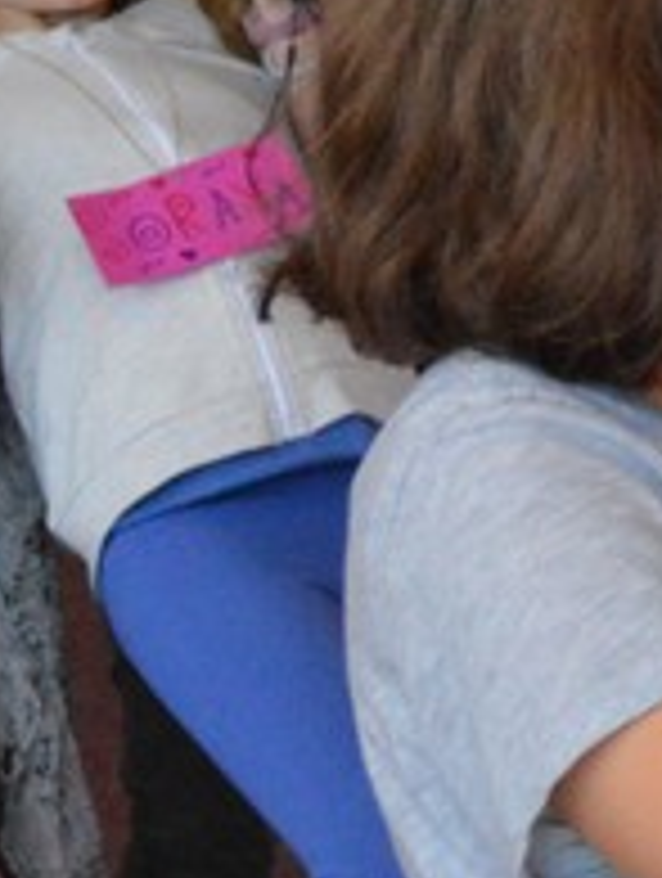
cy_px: 358
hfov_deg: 4.7
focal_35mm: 302
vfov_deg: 6.5
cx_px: 1986
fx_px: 7676
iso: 3200
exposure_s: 1/400
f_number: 5.3
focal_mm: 40
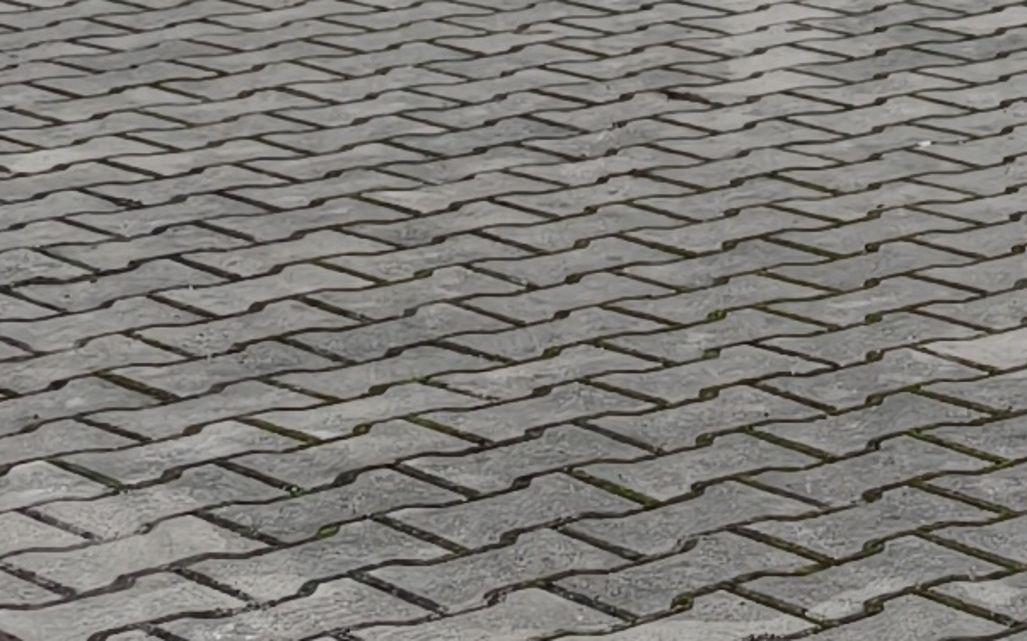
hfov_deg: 10.5
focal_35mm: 173
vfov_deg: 7.2
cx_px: 2440
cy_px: -829
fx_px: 4841
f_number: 1.57
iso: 2120
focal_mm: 7
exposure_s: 1/2404
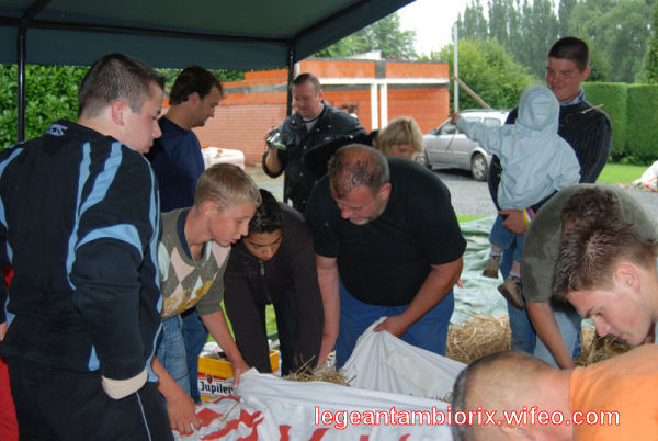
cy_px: 220
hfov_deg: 46.3
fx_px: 769
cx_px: 329
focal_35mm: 42
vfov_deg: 32.0
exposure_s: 1/60
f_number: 3.5
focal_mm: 28
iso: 100
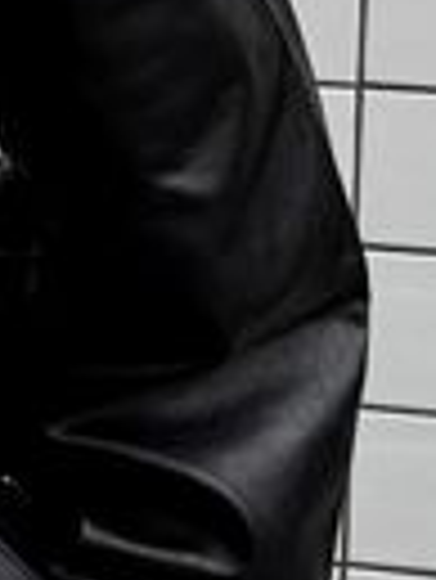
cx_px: -796
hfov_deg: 7.1
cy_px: 292
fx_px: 3186
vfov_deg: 10.4
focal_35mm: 190
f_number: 1.78
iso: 80
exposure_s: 1/677
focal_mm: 6.76
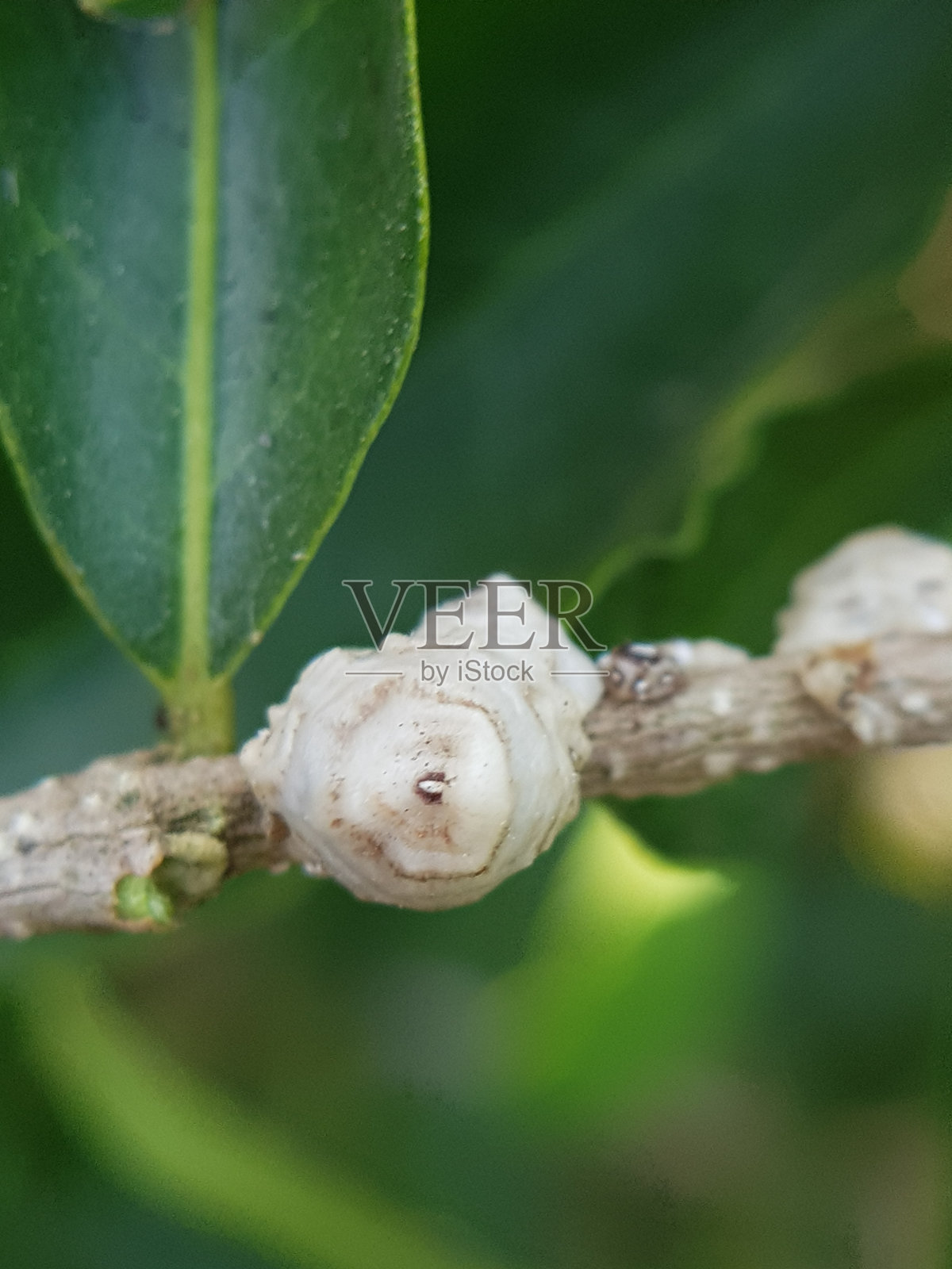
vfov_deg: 67.3
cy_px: 634
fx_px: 953
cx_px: 476
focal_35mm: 26
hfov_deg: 53.1
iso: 40
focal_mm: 4.2
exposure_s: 1/152
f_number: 1.7
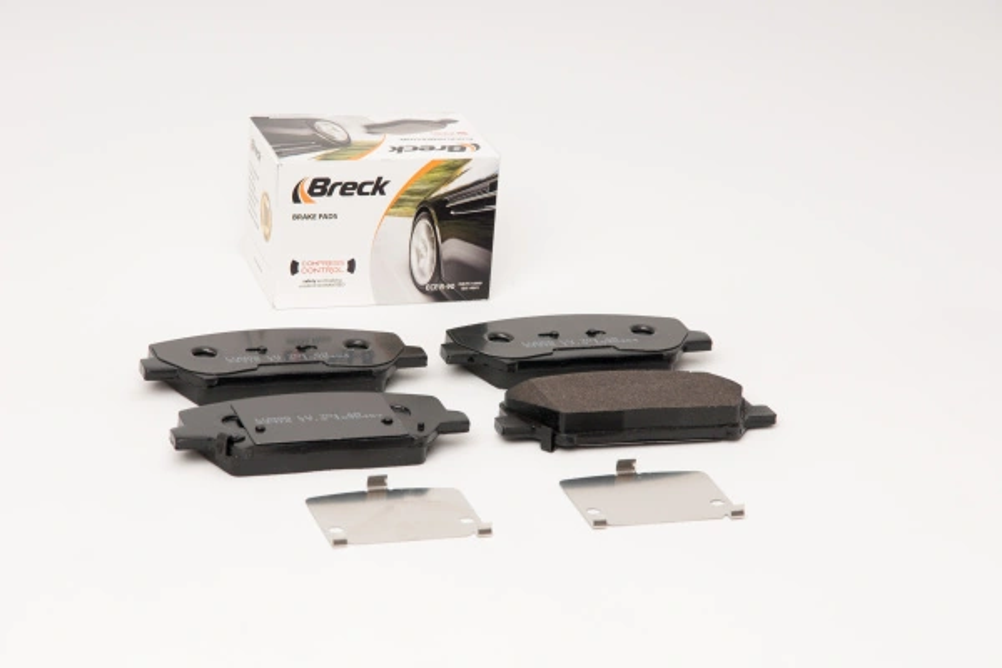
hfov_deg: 22.6
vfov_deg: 15.2
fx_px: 2505
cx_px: 501
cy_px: 334
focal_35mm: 90
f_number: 11
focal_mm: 60
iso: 100
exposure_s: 1/200
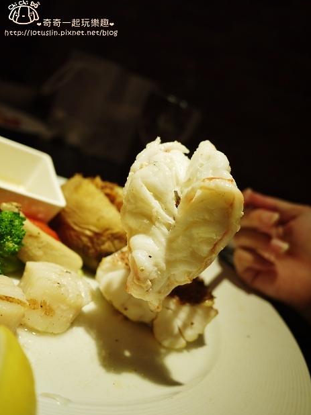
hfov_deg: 48.2
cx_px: 161
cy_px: 209
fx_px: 348
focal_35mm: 29
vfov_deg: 61.7
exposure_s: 1/60
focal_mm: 14
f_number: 2.5
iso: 160
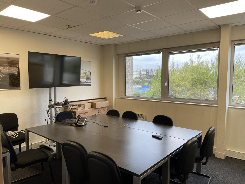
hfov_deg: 67.3
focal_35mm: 26
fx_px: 184
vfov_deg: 53.1
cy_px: 92
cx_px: 122
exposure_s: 1/100
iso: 50
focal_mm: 4.2
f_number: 1.6
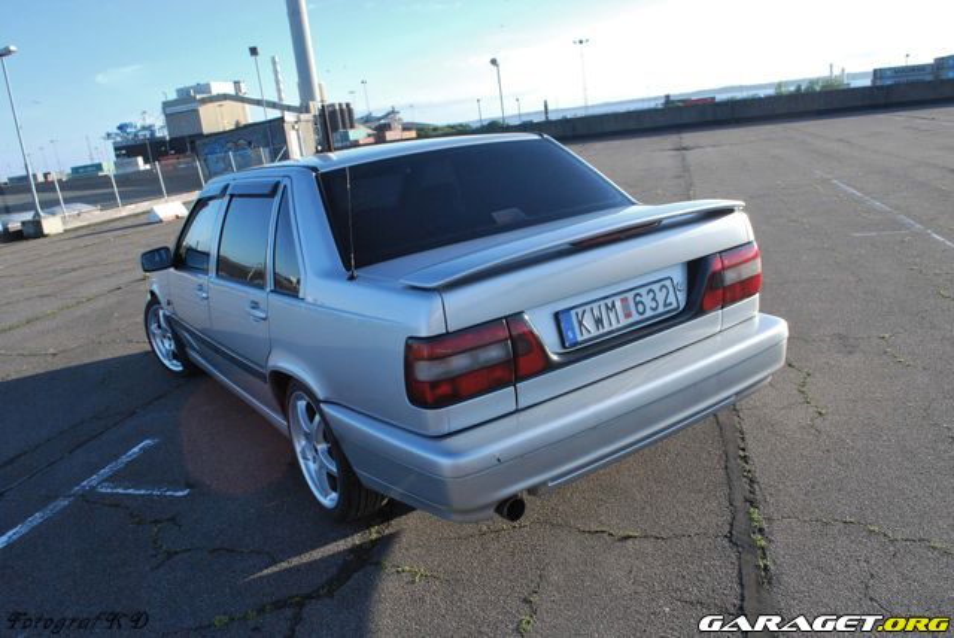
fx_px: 716
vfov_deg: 48.0
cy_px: 319
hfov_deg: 67.3
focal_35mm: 27
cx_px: 477
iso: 800
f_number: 10
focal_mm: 18
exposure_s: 1/320
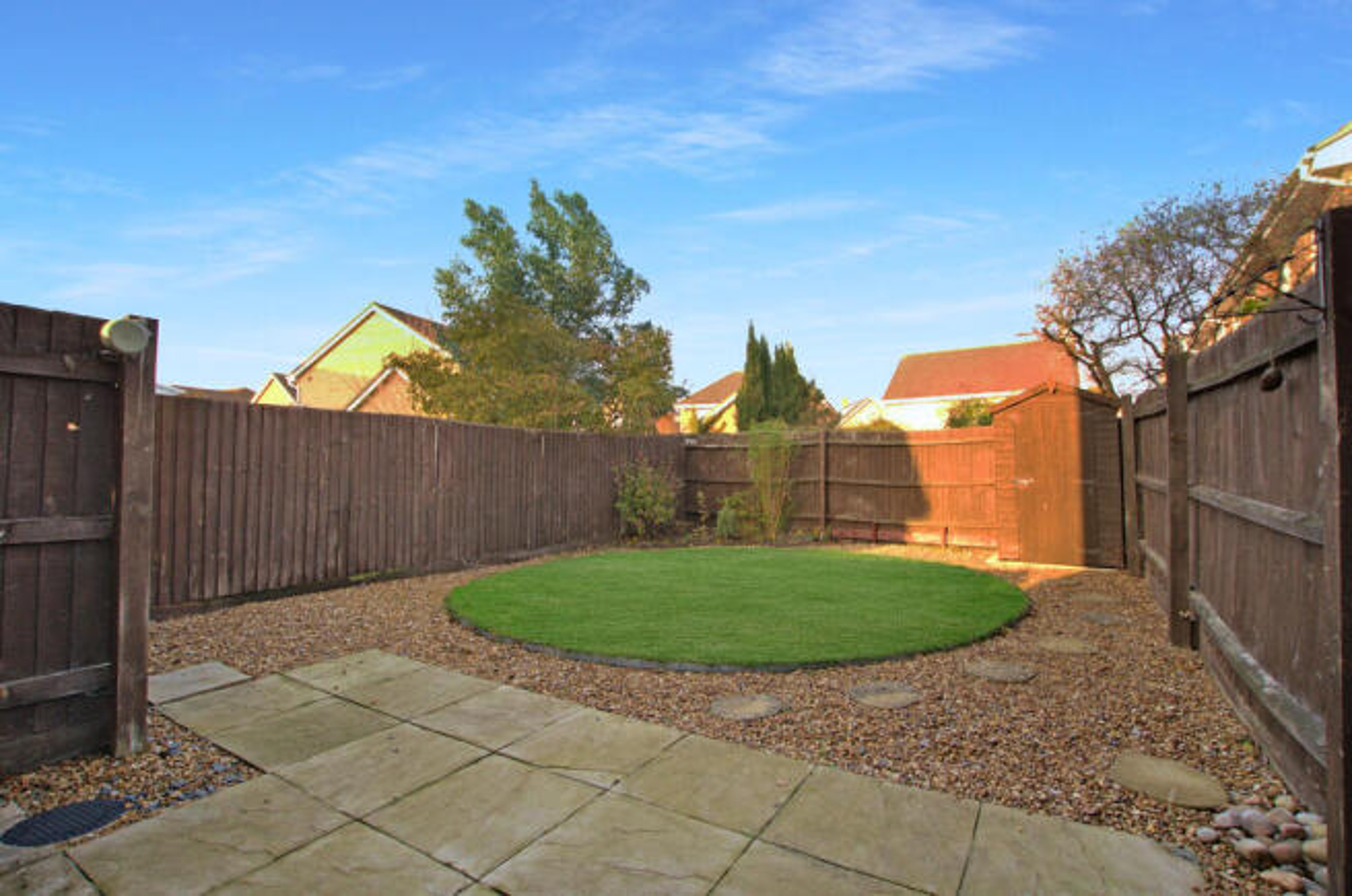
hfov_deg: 95.1
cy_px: 448
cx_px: 676
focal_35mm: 16
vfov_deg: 71.9
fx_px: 619
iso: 400
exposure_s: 1/100
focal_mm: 11
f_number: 9
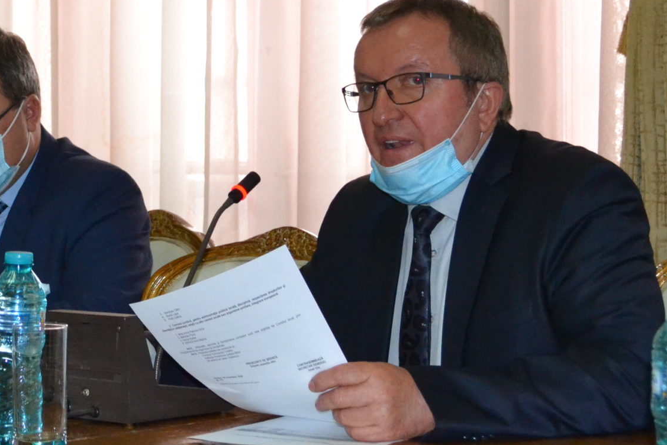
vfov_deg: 12.5
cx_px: 73
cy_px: 119
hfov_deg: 18.5
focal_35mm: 109
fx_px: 2020
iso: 2500
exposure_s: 1/60
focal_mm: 32
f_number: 4.8
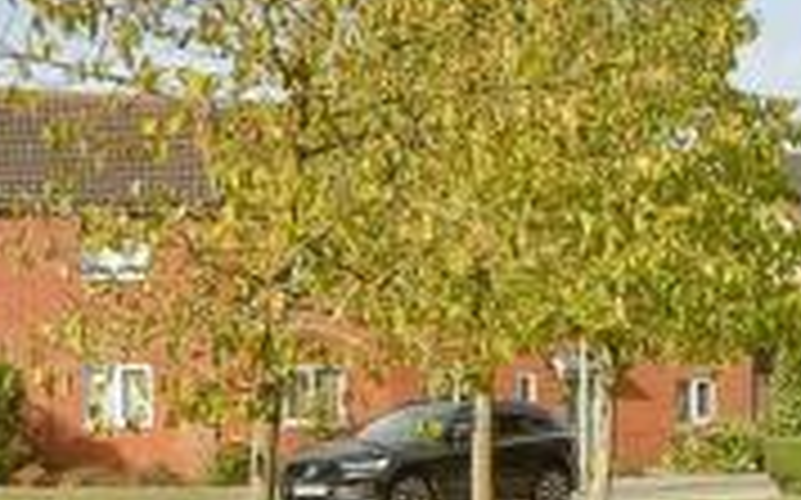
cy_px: 534
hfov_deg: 21.5
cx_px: 1017
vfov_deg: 14.5
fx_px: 1920
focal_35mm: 88
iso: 500
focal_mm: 10
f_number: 9
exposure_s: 1/320
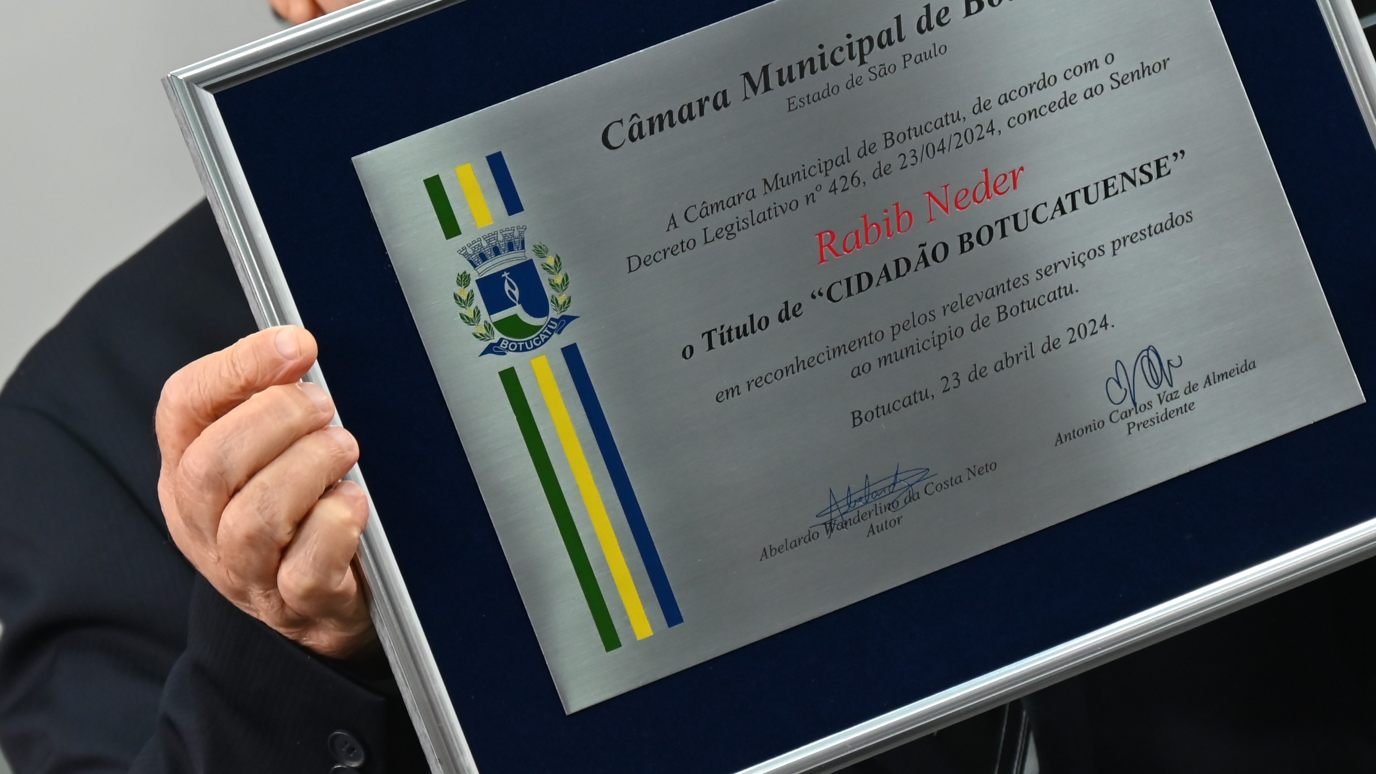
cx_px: 666
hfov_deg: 9.2
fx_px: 8538
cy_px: 155
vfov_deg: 5.2
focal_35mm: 234
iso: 1800
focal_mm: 120
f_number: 6.3
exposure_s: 1/125
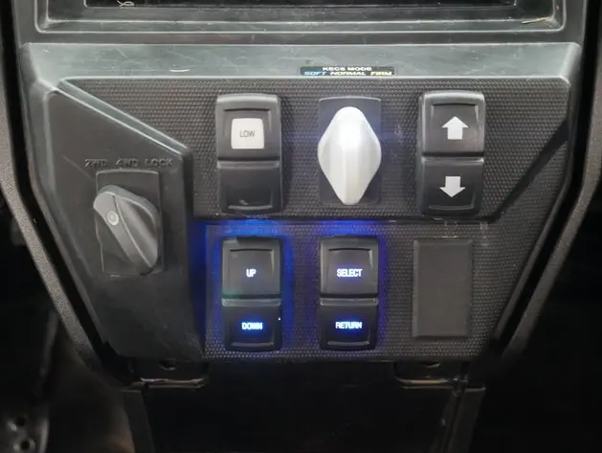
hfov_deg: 33.8
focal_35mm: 57
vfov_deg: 25.7
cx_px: 299
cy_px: 226
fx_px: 992
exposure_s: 1/10
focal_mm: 28
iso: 3200
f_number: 5.3
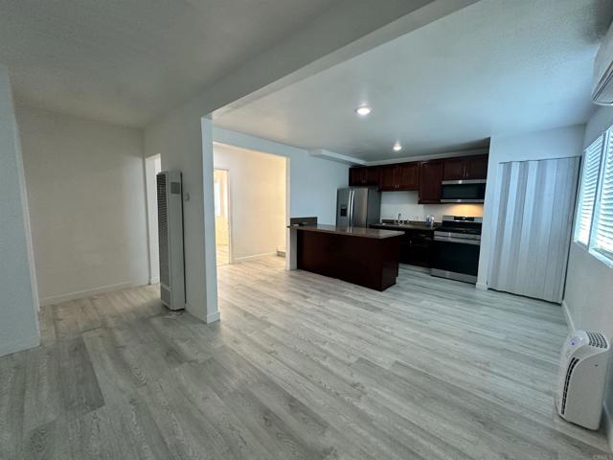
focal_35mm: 14
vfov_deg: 85.7
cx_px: 306
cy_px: 230
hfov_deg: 102.1
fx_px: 248
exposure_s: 1/60
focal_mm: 2.22
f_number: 2.2
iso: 250
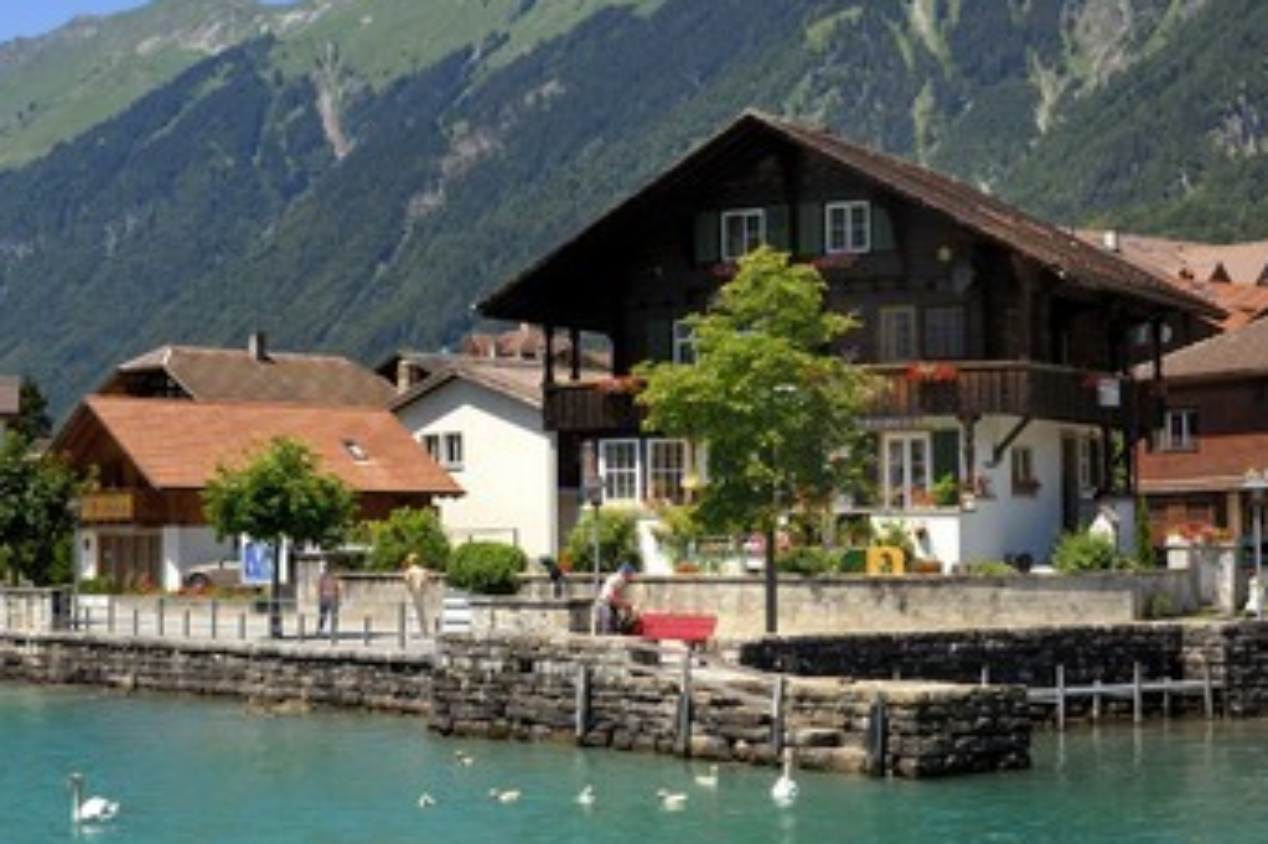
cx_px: 560
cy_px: 379
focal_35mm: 74
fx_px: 2605
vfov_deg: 18.4
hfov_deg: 27.3
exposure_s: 1/125
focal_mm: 40
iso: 100
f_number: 11
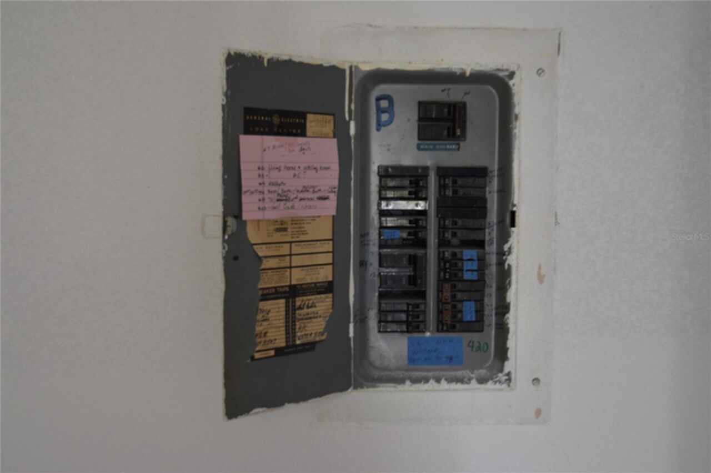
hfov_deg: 38.9
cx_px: 356
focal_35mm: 51
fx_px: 1007
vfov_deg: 26.5
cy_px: 236
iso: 560
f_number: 4.5
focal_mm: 34
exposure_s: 1/60
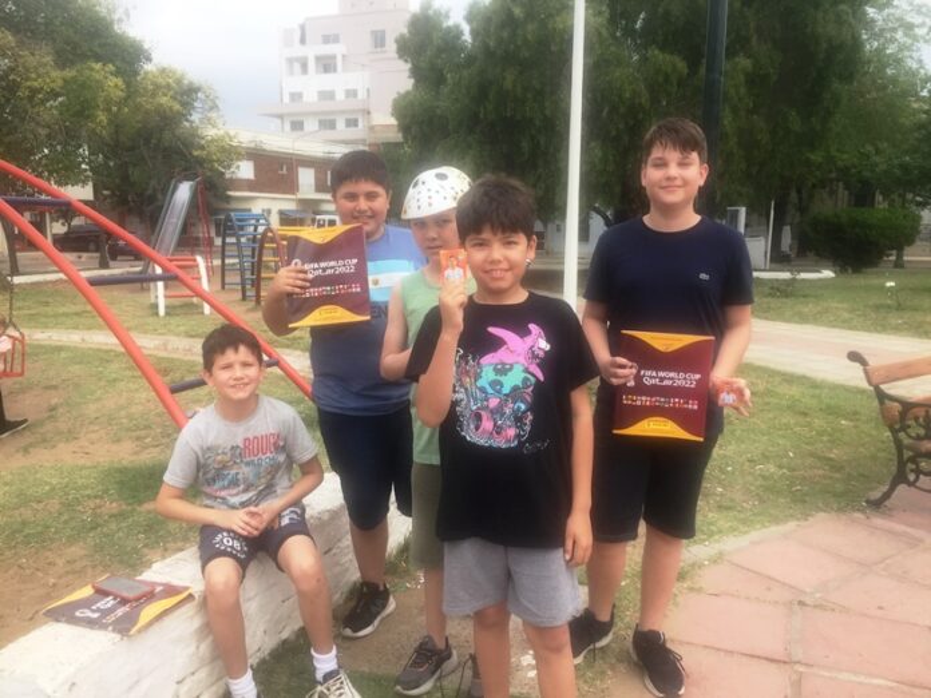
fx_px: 780
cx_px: 466
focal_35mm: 29
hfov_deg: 61.7
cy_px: 349
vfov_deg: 48.2
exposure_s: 1/746
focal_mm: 4.15
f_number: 2.2
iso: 32
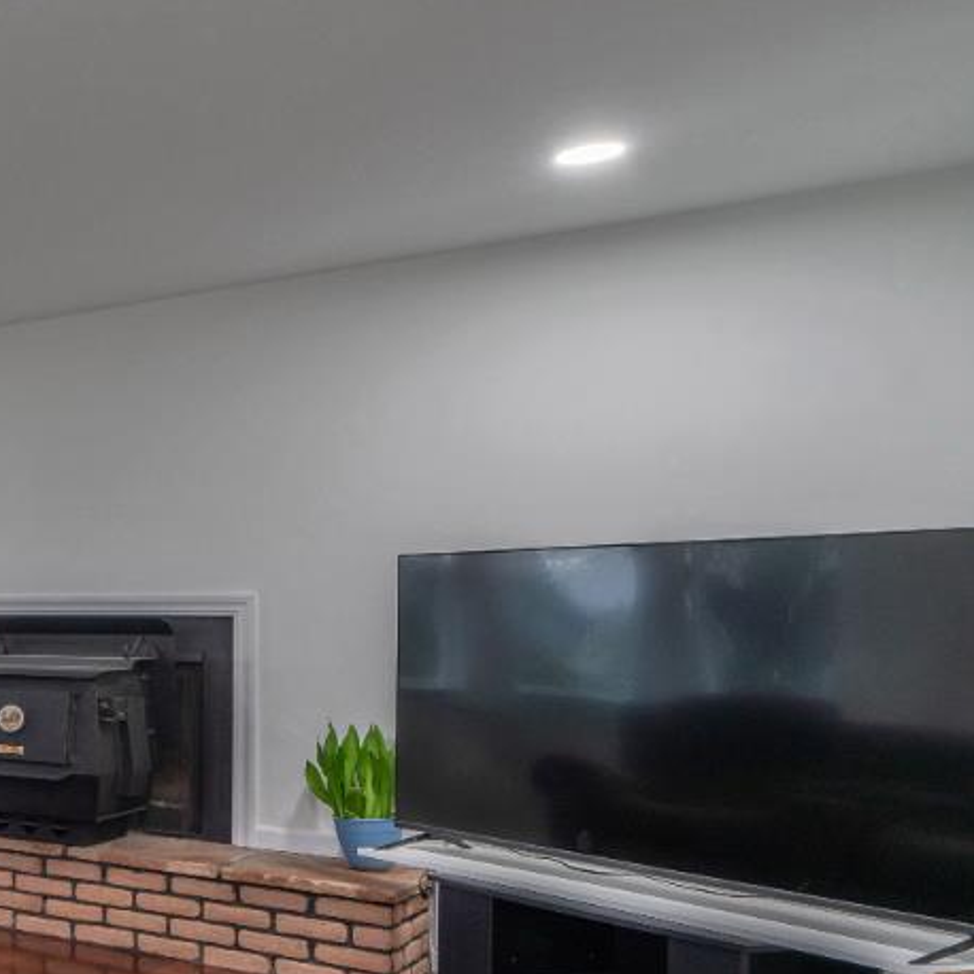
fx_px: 1242
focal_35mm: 39
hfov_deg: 28.5
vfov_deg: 42.6
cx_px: -472
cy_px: 598
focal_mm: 14
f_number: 6.3
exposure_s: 1/10
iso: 320
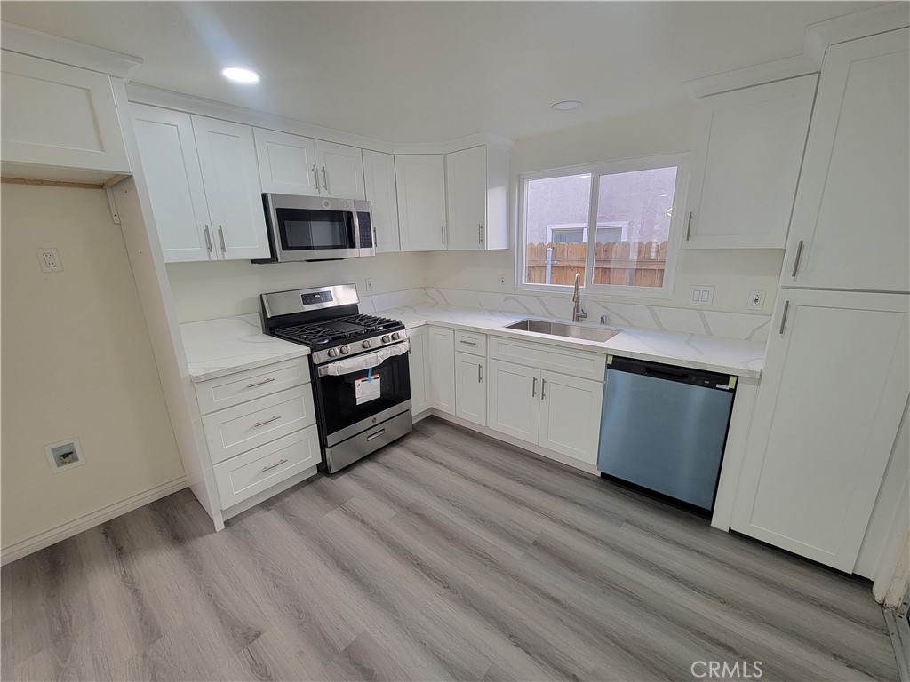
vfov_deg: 89.9
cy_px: 341
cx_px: 455
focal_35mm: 13
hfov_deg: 106.2
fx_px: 342
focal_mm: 2.2
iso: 100
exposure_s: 1/60
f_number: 2.2
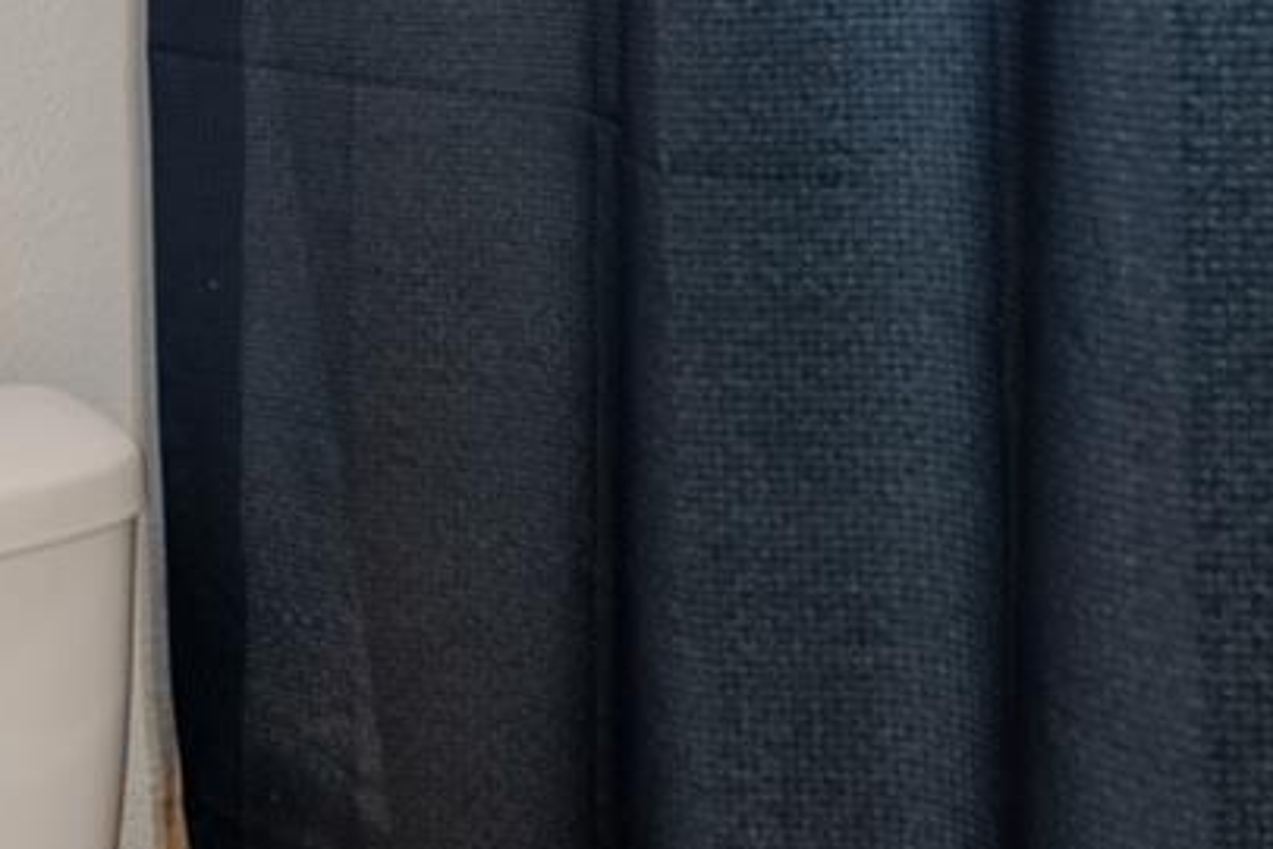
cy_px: -377
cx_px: 69
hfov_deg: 24.2
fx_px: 2864
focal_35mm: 81
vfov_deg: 15.7
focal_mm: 16
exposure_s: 1
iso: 400
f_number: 8
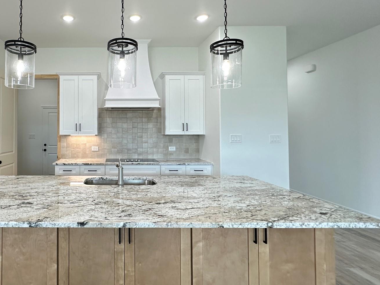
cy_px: 126
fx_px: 241
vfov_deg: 60.9
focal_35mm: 22
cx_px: 111
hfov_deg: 72.8
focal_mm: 2.22
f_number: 2.2
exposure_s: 1/120
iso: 200
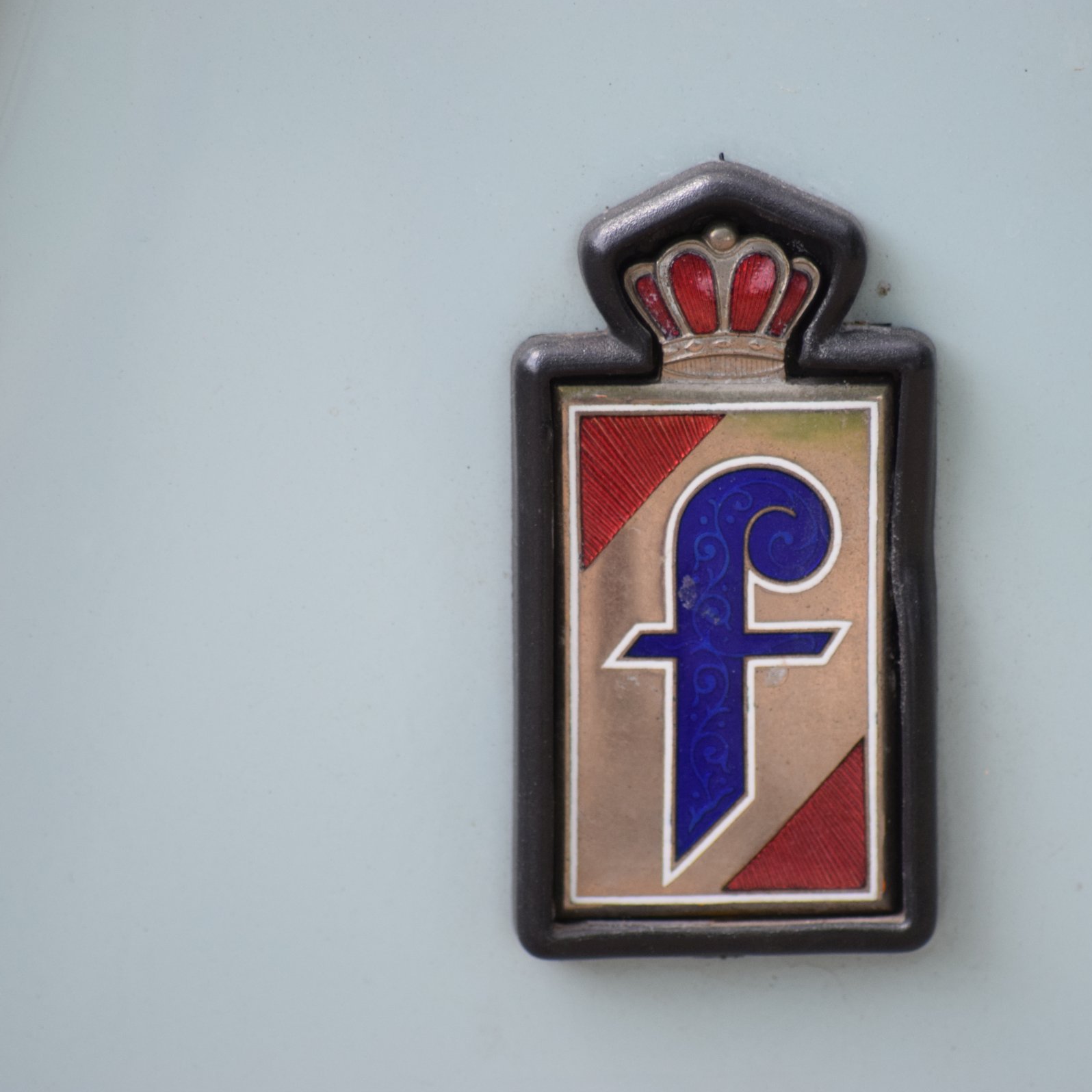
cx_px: 695
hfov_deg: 3.0
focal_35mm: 575
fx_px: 20522
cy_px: 545
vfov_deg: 3.0
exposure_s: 1/640
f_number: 5.6
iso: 800
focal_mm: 300
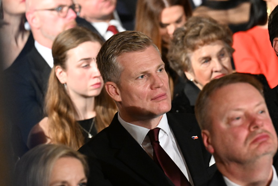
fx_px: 2316
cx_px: 139
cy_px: 93
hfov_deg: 6.9
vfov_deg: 4.6
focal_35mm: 300
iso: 8000
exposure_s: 1/160
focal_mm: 200
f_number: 5
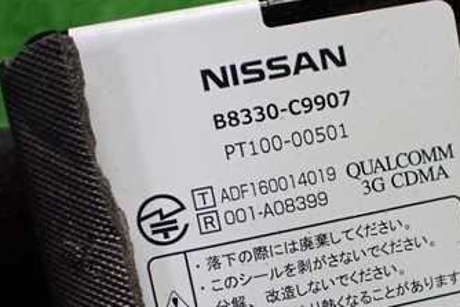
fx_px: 716
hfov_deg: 35.1
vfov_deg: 23.9
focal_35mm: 56
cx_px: 326
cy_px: 242
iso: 400
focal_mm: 5.4
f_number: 2.3
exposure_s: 1/125
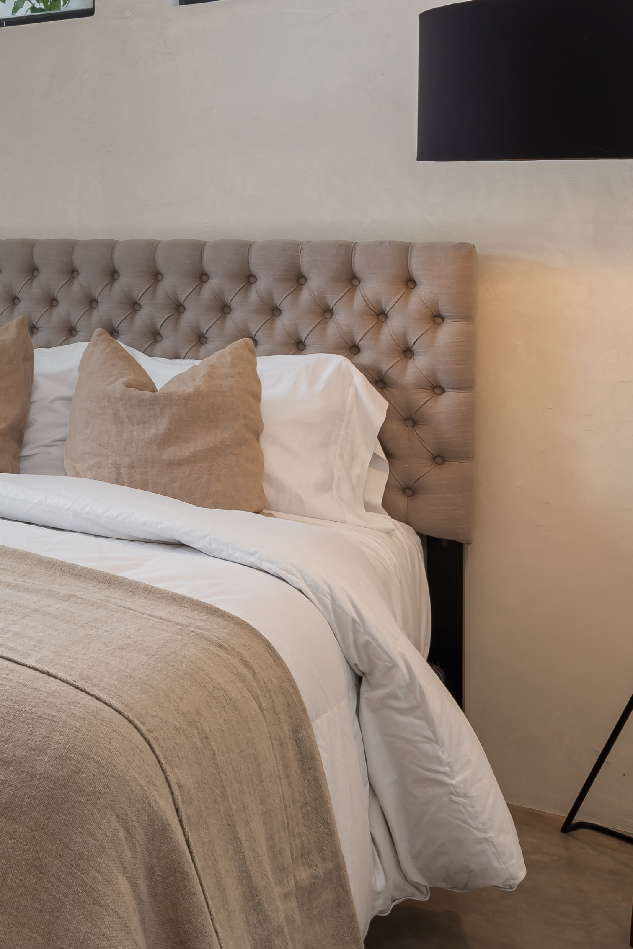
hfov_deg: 24.1
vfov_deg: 40.8
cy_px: 238
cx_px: -248
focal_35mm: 47
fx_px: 1236
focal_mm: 17.7
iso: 160
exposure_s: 1/60
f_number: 10
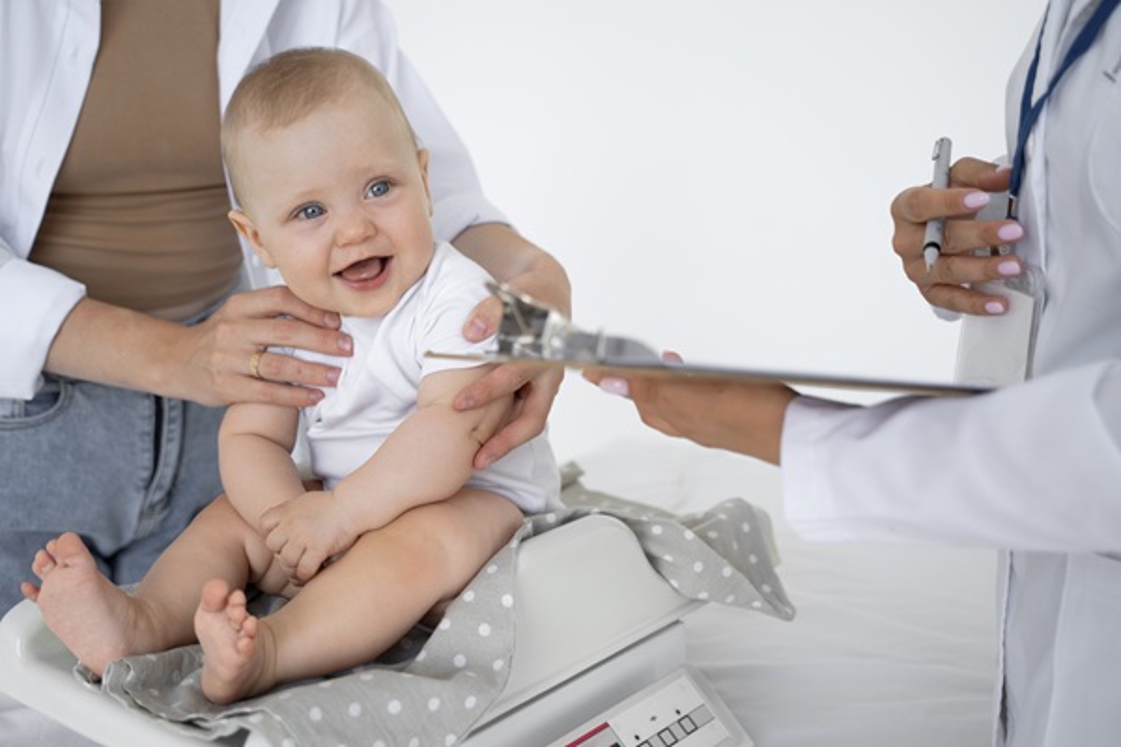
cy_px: 374
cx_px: 560
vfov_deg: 29.9
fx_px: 1401
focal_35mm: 45
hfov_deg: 43.6
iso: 640
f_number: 2.8
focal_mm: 45
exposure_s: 1/400
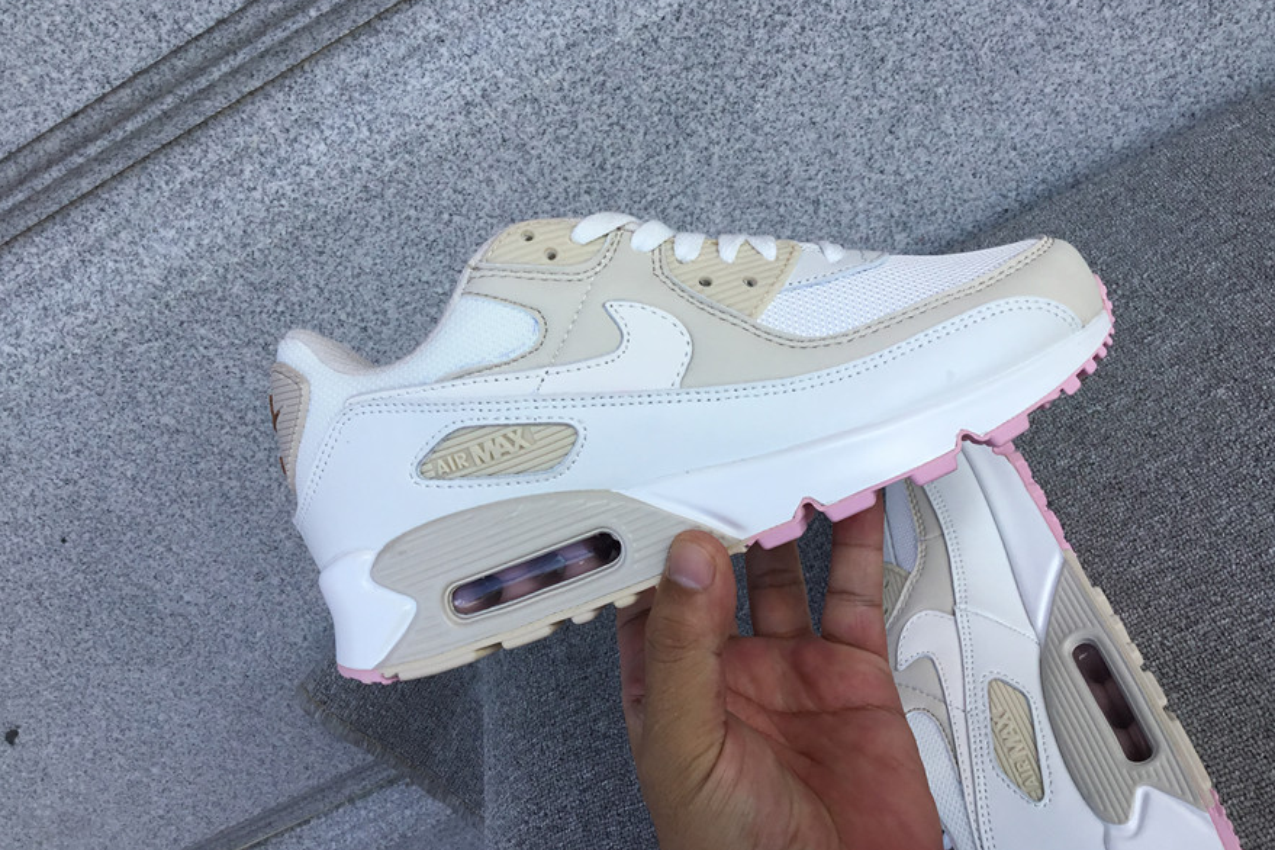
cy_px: 398
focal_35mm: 33
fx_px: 1169
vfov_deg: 40.0
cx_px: 640
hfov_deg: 57.2
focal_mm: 3.3
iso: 25
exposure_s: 1/506
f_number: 2.4
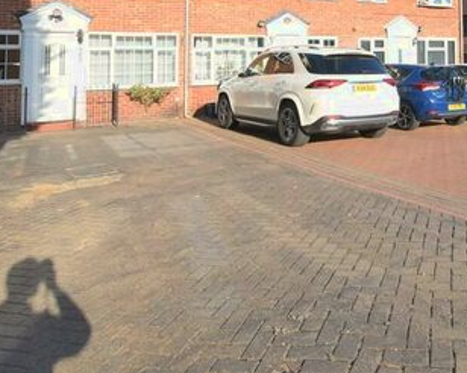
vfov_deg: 41.3
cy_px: 22
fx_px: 442
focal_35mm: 32
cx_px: 350
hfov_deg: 53.2
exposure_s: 1/250
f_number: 8
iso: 180
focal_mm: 10
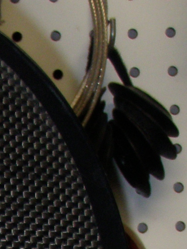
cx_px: -180
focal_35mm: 226
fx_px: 1628
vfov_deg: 8.3
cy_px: 487
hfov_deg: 6.4
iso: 100
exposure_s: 1/30
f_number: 3.5
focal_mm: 6.7
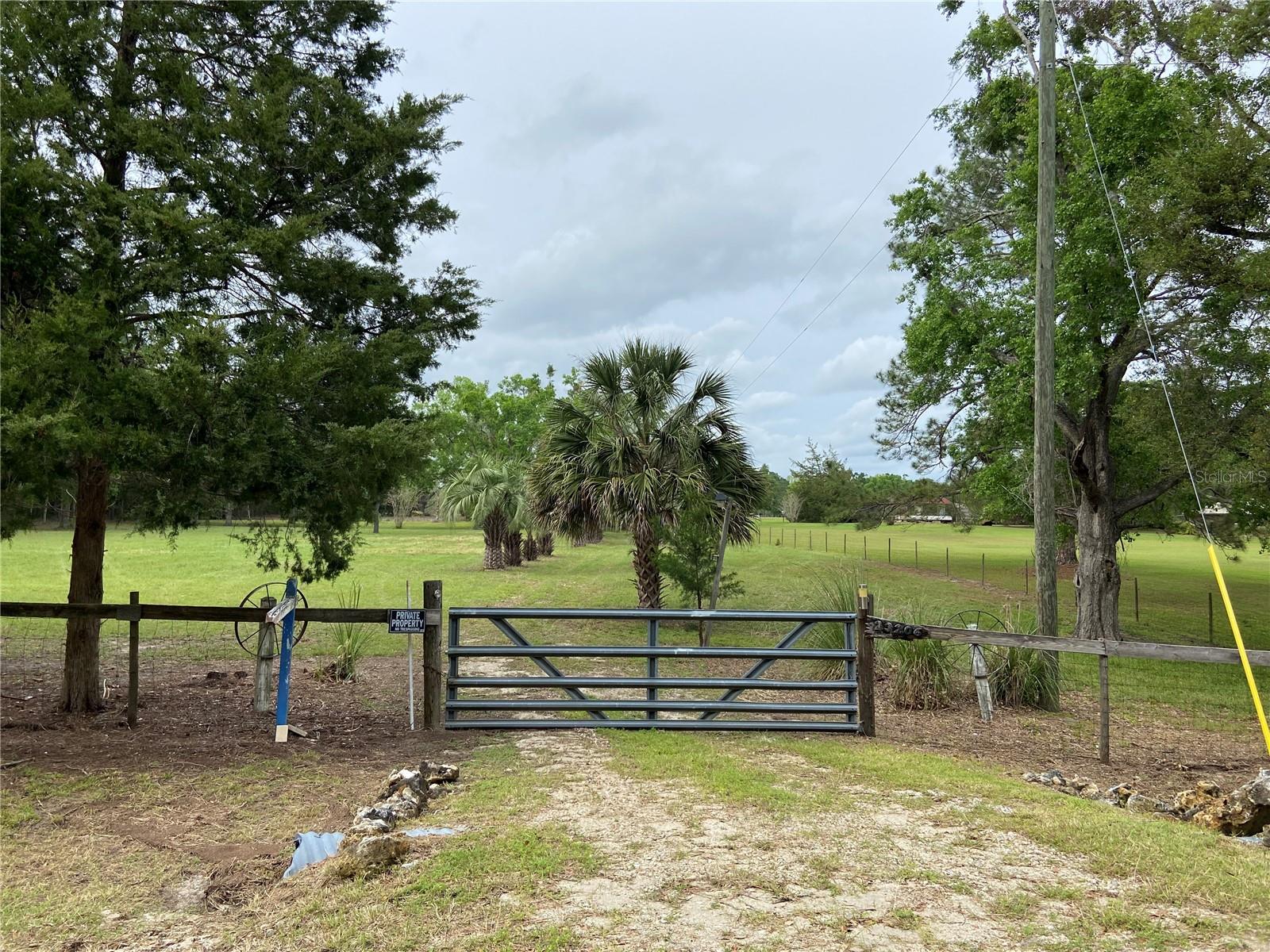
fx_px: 954
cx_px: 635
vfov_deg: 53.1
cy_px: 476
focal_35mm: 26
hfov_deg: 67.3
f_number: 1.8
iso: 32
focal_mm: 4.25
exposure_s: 1/1447
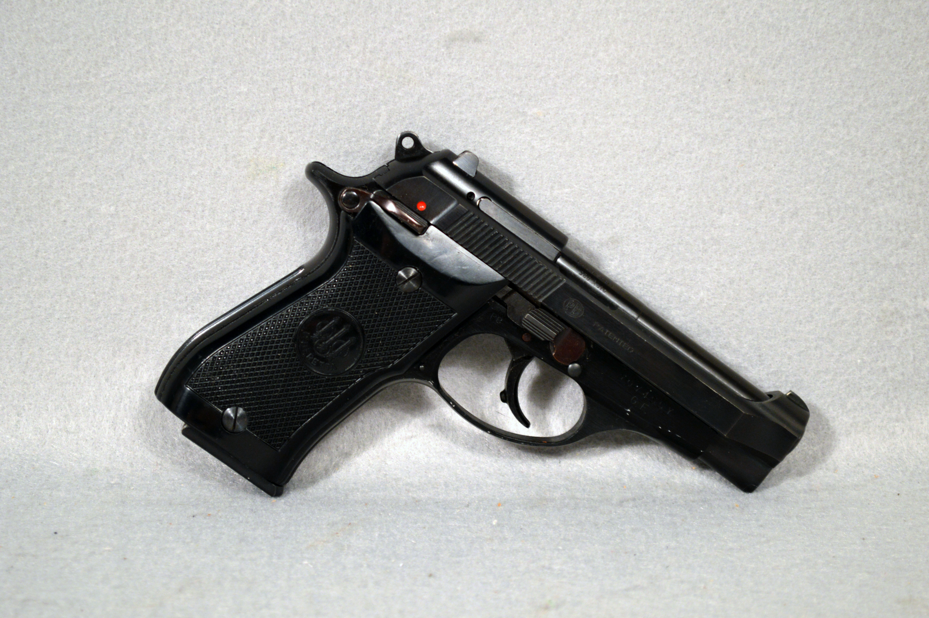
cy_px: 309
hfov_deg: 24.6
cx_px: 464
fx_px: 2127
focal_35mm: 82
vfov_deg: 16.5
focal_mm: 55
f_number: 5.6
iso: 400
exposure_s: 1/50
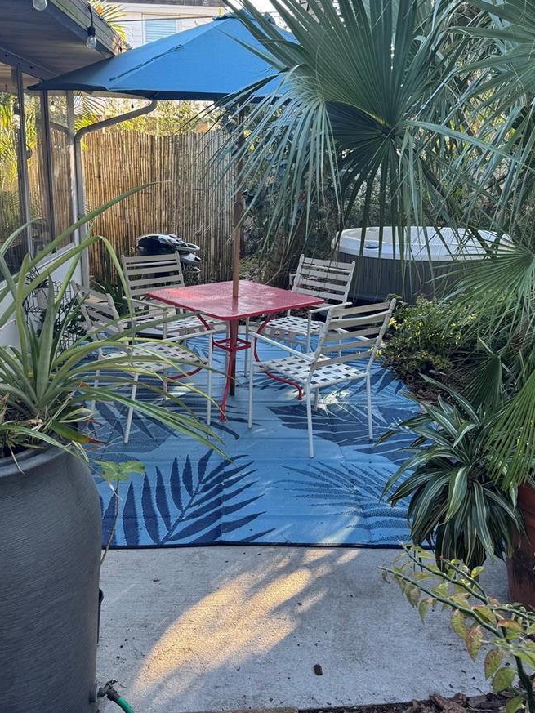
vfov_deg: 55.2
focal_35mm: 33
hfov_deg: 42.9
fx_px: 680
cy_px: 319
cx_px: 279
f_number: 1.78
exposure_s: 1/129
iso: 80
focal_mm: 6.76
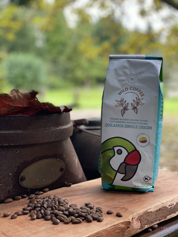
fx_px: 357
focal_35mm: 52
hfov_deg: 28.0
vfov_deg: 36.8
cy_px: 118
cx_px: 89
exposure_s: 1/122
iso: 160
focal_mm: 6
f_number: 2
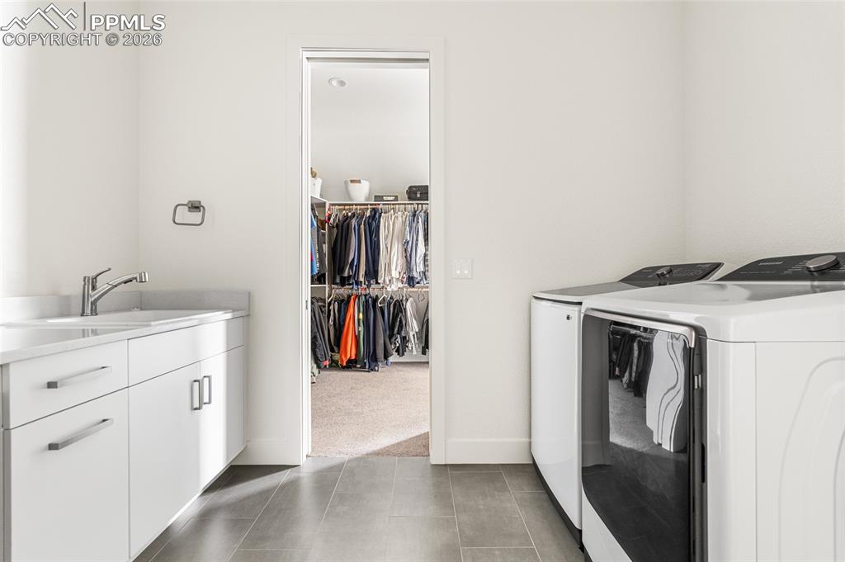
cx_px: 422
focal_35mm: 16
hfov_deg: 96.8
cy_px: 281
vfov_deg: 73.7
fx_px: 375
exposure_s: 30
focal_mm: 16
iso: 500
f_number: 8
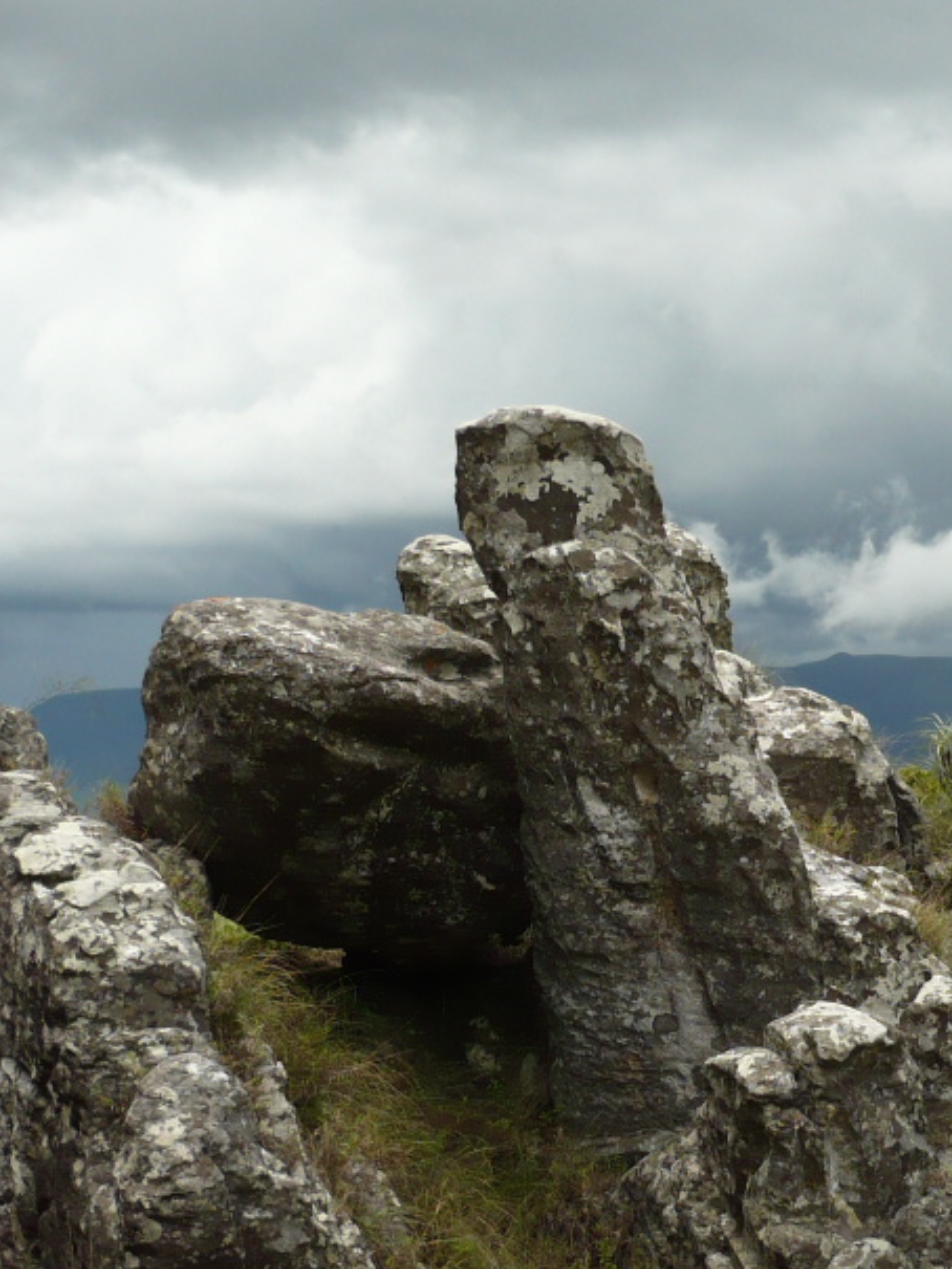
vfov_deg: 26.2
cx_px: 805
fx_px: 2713
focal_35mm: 74
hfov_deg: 19.6
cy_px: 858
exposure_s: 1/500
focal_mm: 5.8
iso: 100
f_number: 2.8
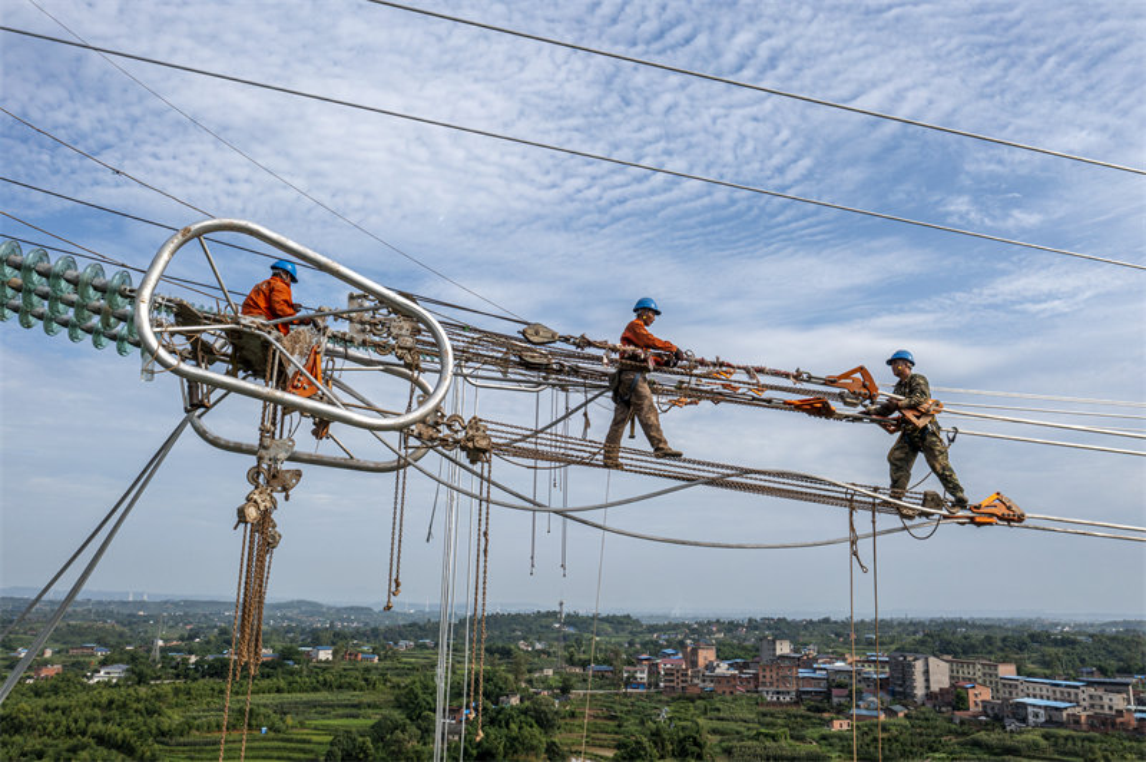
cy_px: 381
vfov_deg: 46.3
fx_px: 891
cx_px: 573
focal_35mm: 28
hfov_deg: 65.5
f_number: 9
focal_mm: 10.26
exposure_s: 1/240
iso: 100
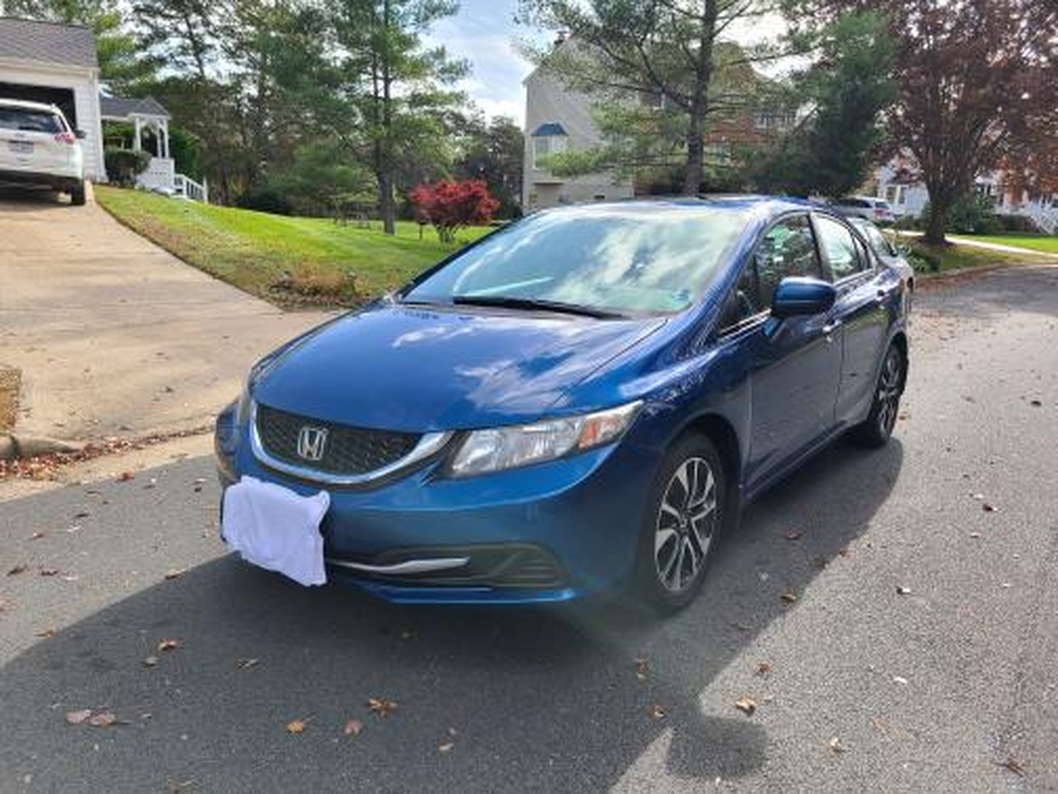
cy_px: 397
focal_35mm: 26
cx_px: 529
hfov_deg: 67.3
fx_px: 795
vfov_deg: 53.1
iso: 40
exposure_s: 1/829
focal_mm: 5.4
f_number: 1.8
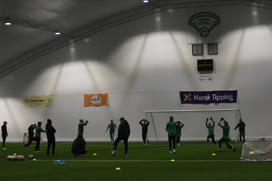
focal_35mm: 105
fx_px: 793
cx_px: 136
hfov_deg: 19.5
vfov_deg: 13.0
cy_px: 90
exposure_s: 1/500
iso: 2500
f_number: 2.8
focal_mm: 70
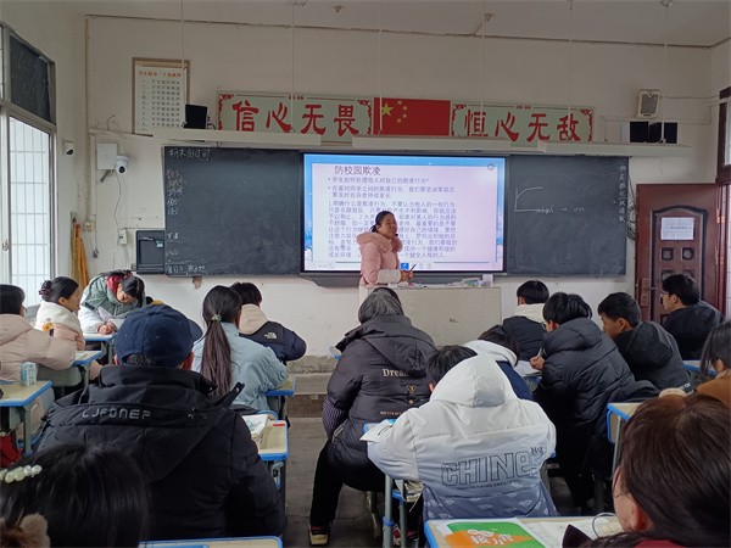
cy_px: 274
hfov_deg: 58.4
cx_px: 366
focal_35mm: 31
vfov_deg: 45.4
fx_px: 655
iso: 368
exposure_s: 1/50
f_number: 1.8
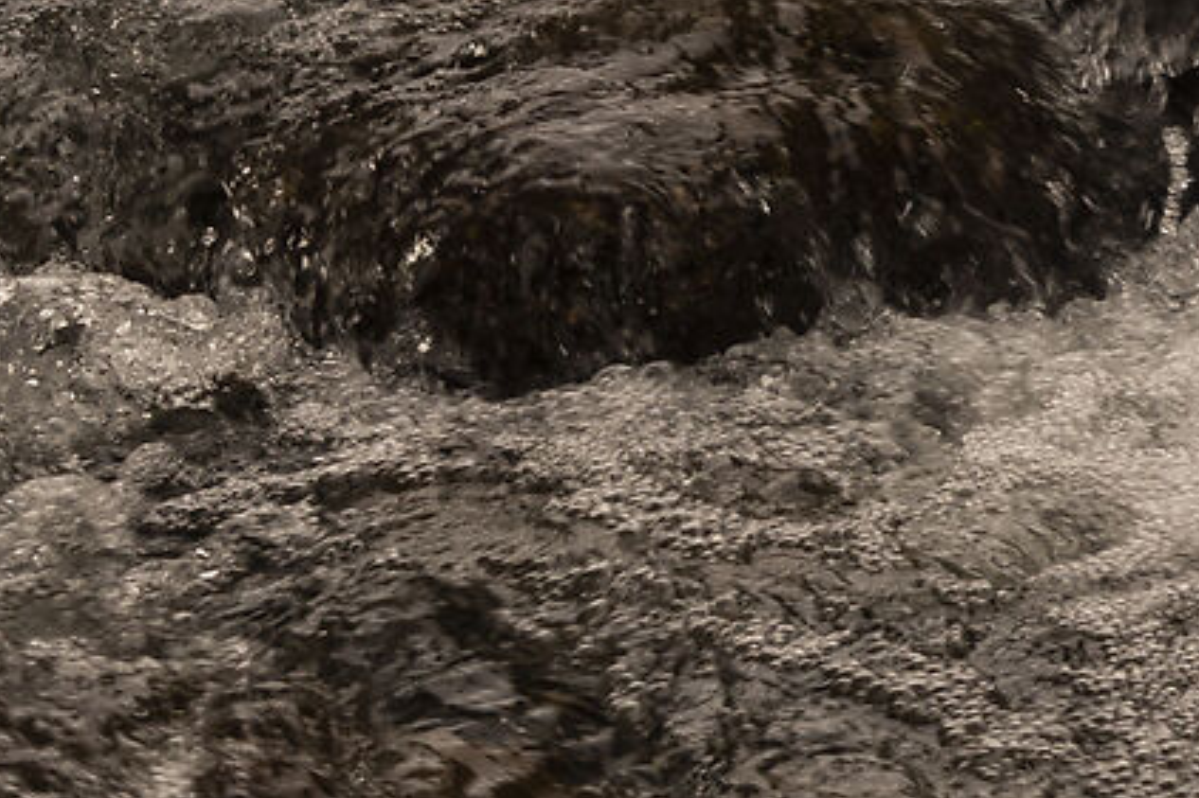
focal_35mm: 296
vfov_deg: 4.5
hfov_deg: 7.0
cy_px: -1079
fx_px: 9854
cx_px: 557
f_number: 8
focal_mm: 52
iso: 100
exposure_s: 1/250
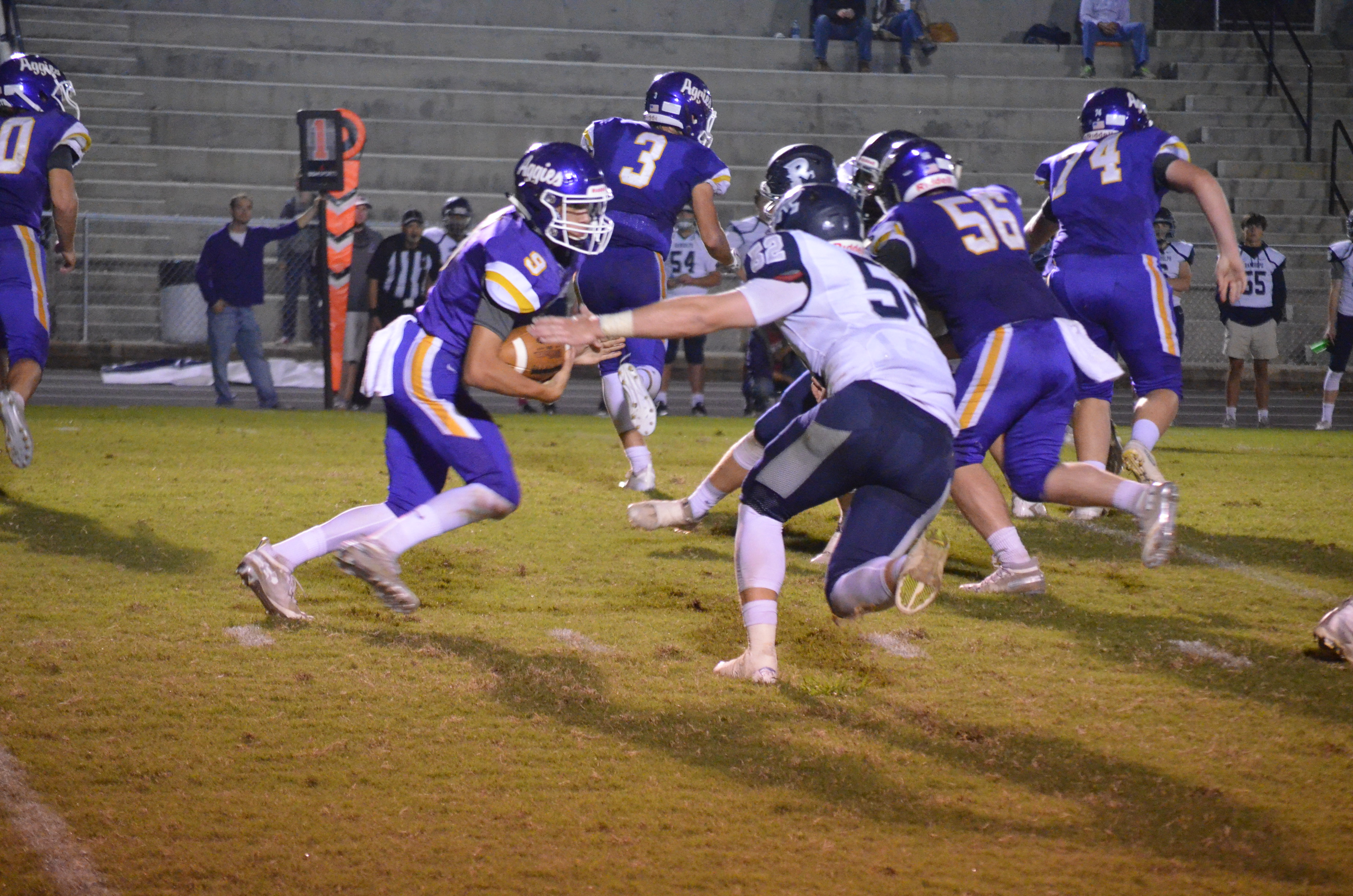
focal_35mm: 165
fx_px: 6188
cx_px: 676
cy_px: 448
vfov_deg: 8.3
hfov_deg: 12.5
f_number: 5.6
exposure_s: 1/320
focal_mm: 110
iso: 6400
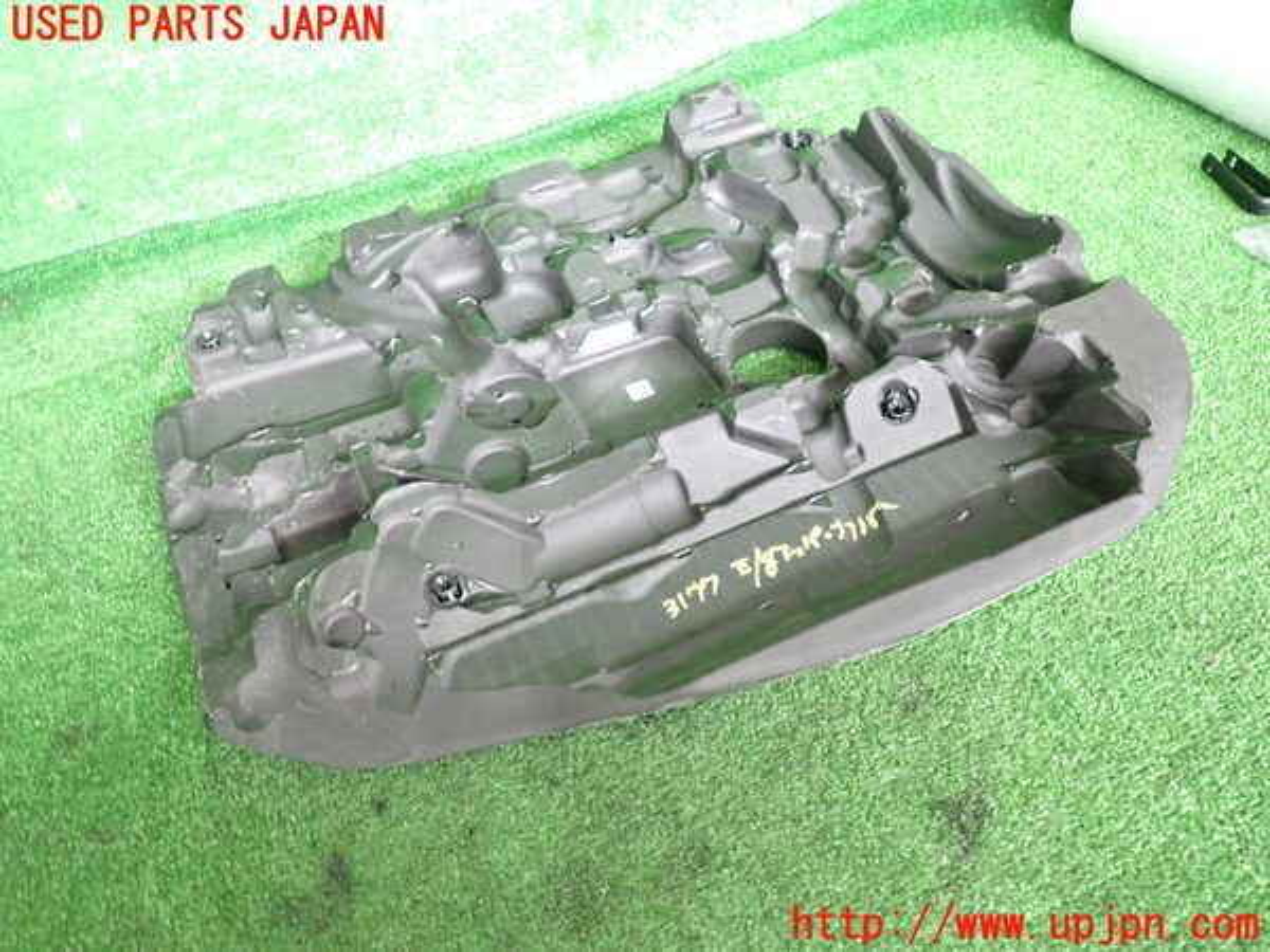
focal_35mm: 25
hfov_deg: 69.4
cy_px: 476
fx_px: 917
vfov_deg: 54.9
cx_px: 635
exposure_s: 1/30
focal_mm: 4.5
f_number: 2
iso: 500
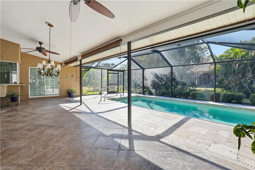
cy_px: 85
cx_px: 128
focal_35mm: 16
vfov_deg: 73.7
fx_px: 113
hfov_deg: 96.8
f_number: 9
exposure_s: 1/1250
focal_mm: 16
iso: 400
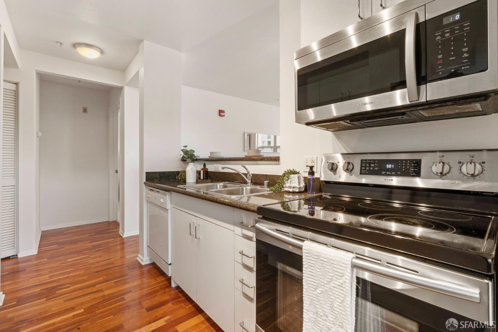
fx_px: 221
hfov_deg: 96.7
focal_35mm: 16
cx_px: 249
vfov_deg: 73.7
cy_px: 166
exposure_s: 1.3
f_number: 16
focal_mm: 16
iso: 200
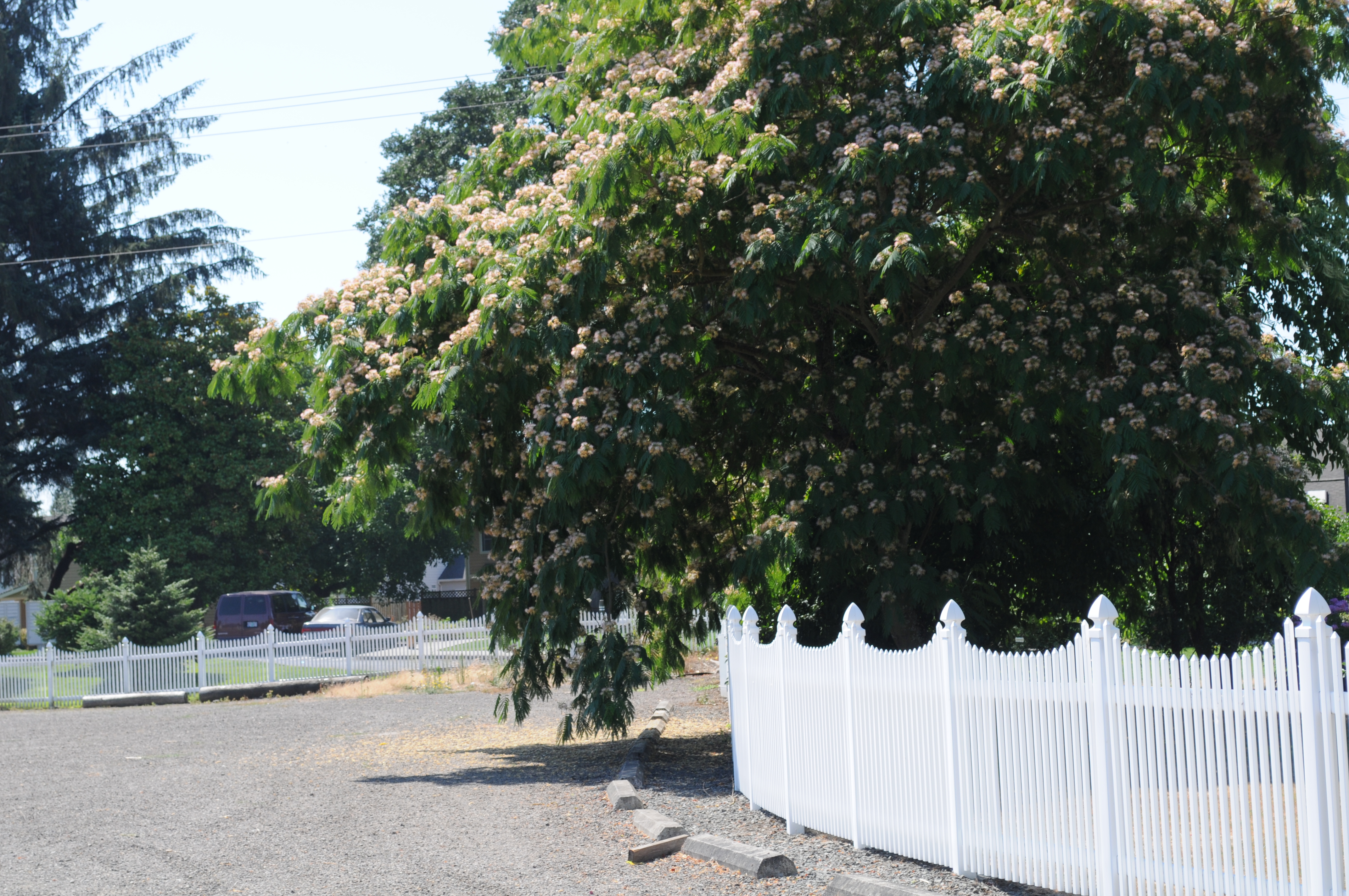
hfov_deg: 28.1
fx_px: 2695
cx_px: 674
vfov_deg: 18.9
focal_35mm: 72
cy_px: 448
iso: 200
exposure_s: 1/250
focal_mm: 48
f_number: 8
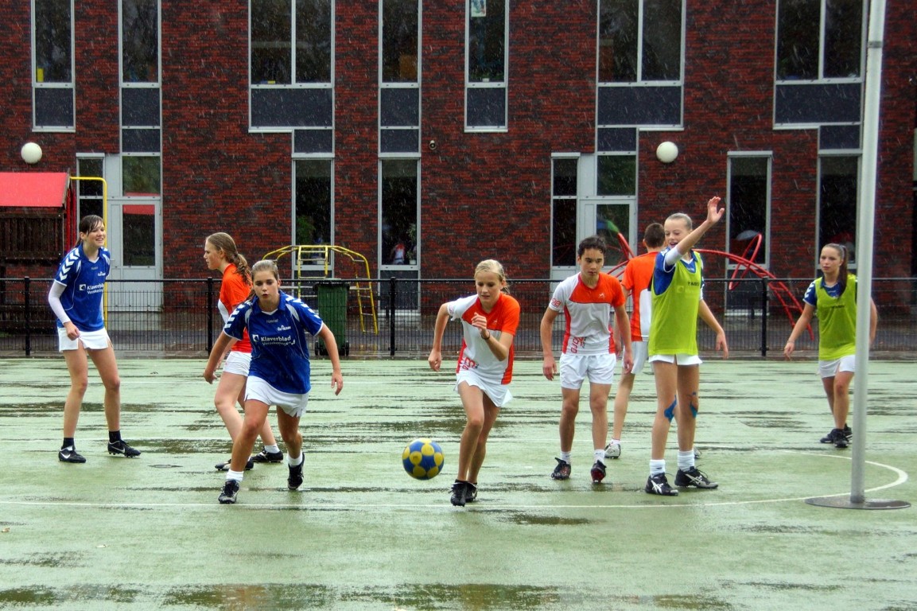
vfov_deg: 20.2
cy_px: 306
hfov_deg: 29.9
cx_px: 458
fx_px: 1719
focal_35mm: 68
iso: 320
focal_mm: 45
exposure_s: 1/320
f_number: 4.5
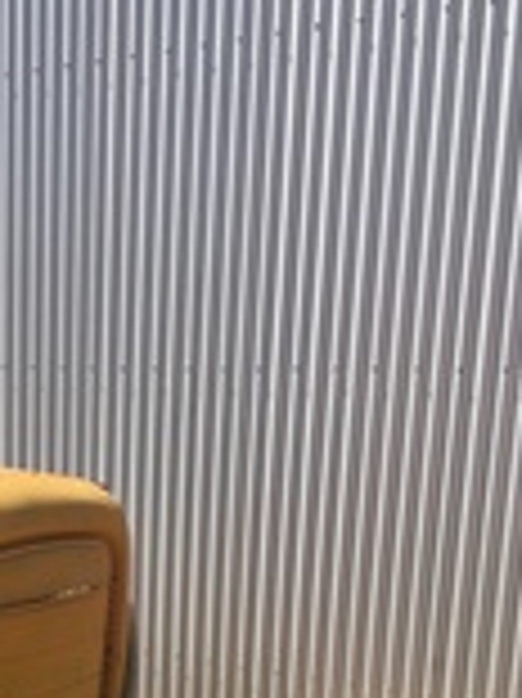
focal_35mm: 75
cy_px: 824
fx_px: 1510
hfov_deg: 18.7
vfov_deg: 23.8
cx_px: -81
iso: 25
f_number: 2.2
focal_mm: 4.15
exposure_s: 1/1709
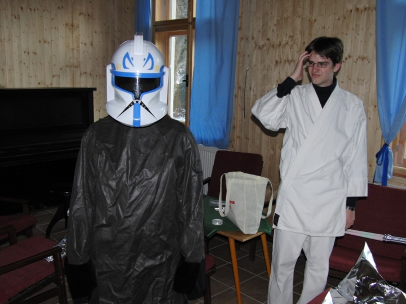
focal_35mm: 36
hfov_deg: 51.4
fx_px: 422
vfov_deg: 39.7
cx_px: 203
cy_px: 152
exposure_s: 1/60
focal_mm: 7.3
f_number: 2.7
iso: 100
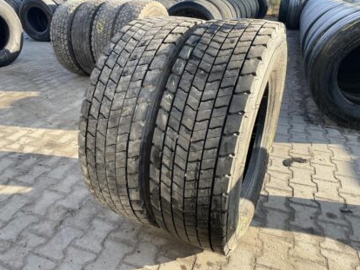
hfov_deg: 65.3
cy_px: 133
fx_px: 281
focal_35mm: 27
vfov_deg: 51.4
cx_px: 177
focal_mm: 4.2
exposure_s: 1/390
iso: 32
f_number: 1.6
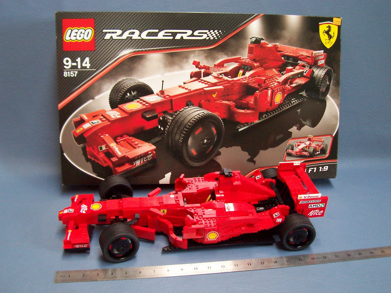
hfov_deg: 50.1
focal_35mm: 37
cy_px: 146
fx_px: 418
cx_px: 196
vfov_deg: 38.7
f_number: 2.8
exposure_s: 1/20
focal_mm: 5.6
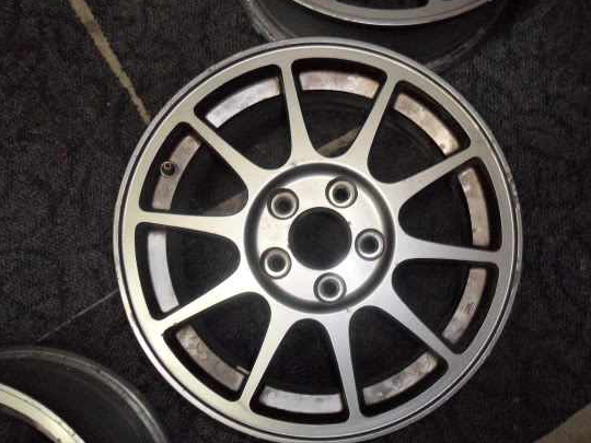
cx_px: 347
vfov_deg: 44.1
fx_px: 546
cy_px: 234
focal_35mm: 32
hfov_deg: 56.5
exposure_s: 1/20
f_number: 3.5
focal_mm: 4.9
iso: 400
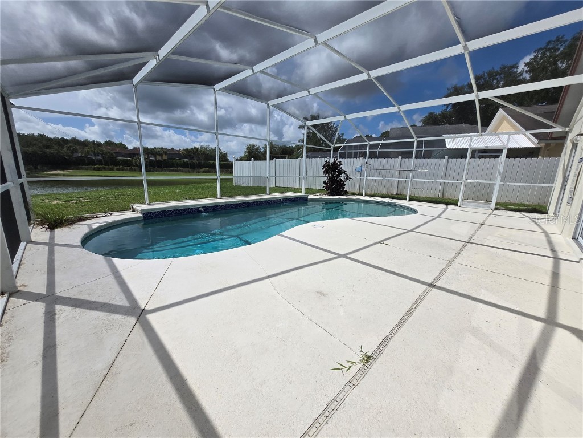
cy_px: 219
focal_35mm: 13
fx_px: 219
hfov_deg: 106.2
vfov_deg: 89.9
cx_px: 292
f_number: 2.2
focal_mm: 1.7
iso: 25
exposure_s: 1/2503
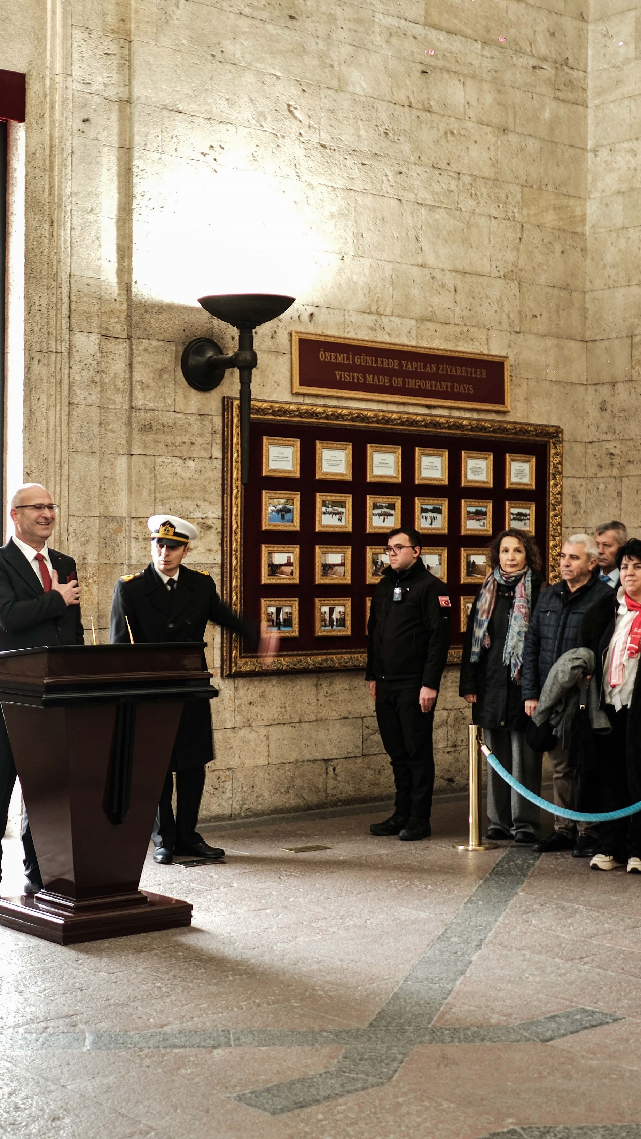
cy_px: 572
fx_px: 1692
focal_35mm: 56
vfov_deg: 37.2
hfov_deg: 21.4
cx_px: 310
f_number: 2
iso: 100
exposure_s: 1/6
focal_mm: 23
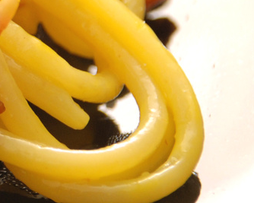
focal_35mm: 604
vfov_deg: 2.6
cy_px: -49
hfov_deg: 3.2
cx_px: -203
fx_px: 4542
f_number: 5.6
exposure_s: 1/1.25
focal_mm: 85
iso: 200
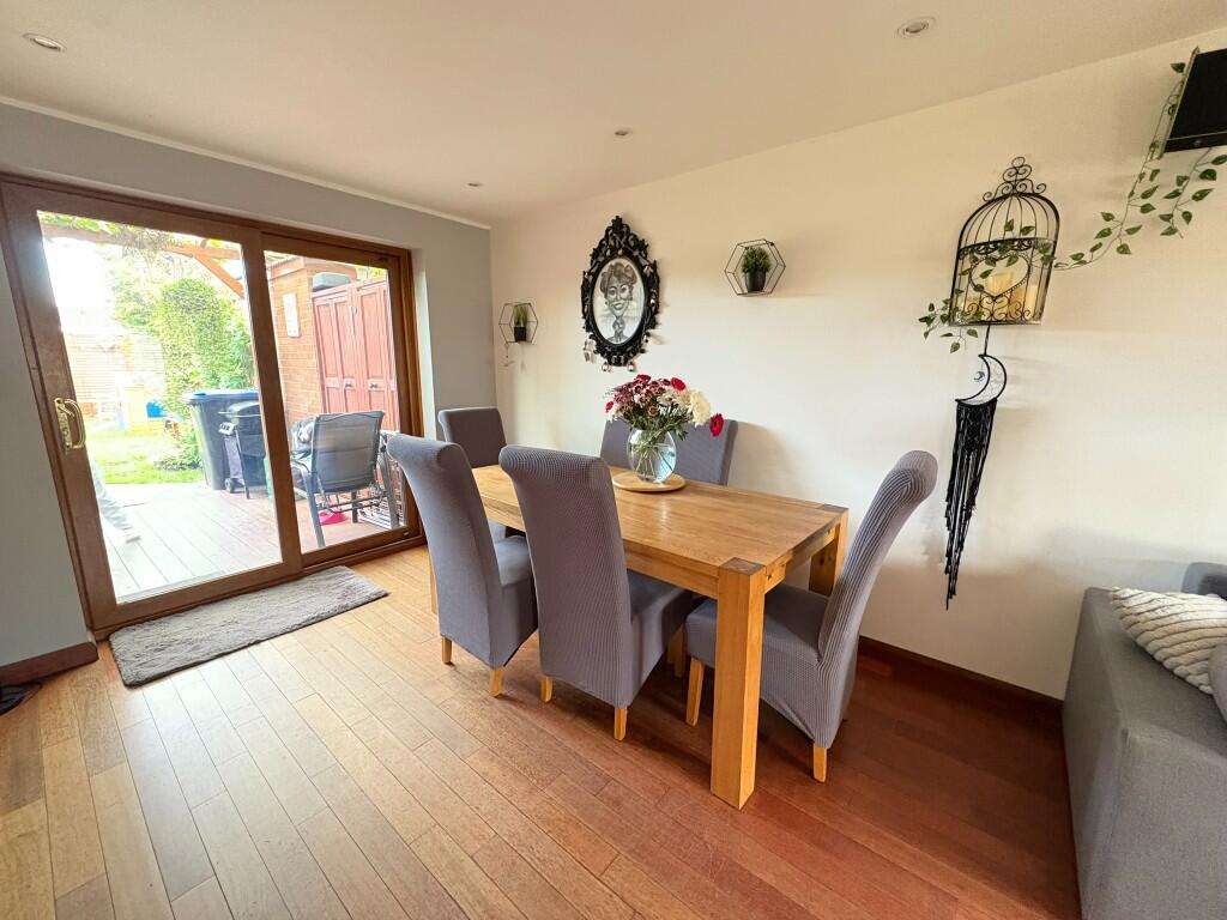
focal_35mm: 14
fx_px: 496
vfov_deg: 85.7
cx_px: 614
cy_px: 460
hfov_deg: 102.1
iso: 1000
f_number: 2.2
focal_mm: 2.22
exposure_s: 1/46
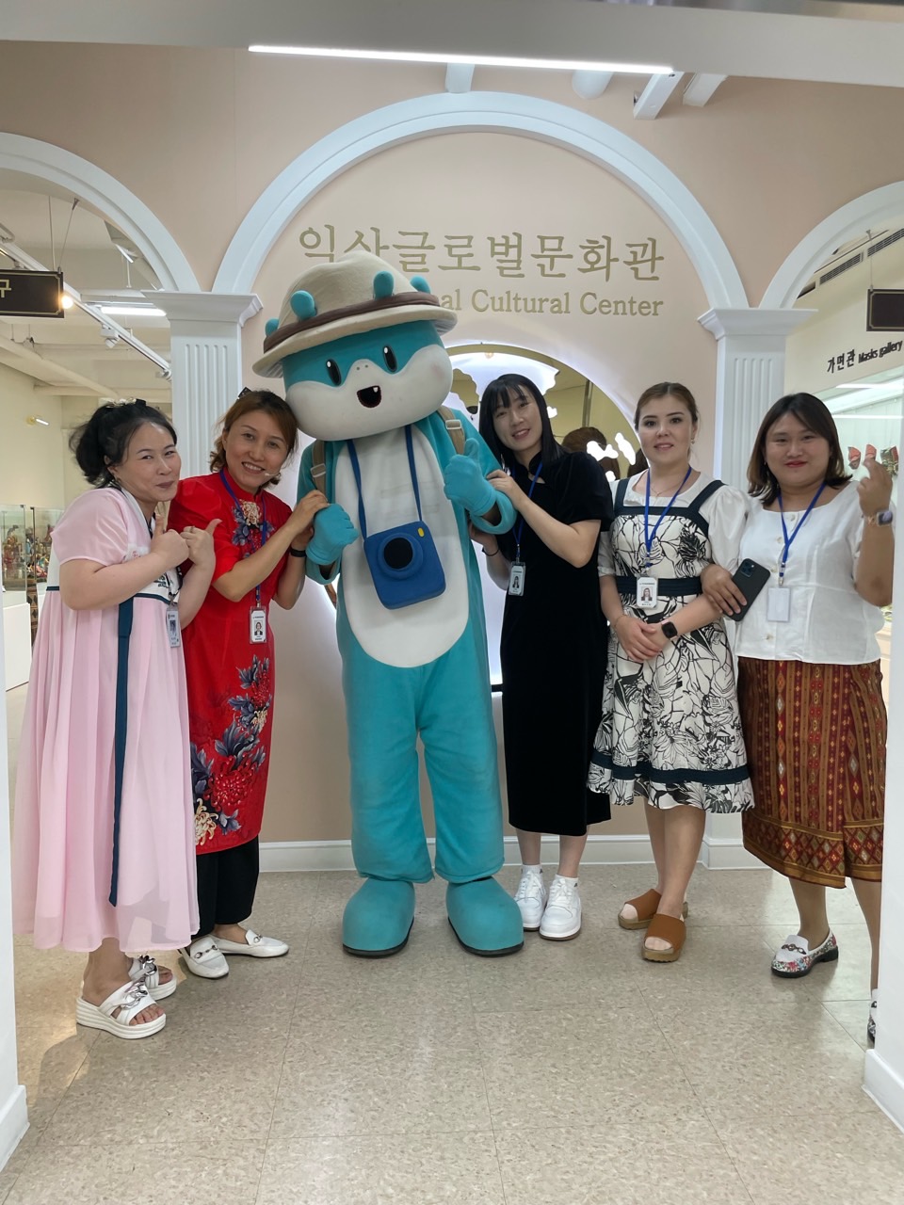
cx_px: 452
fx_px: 905
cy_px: 602
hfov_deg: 53.1
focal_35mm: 26
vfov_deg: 67.3
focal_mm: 4.2
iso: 125
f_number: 1.6
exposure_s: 1/120
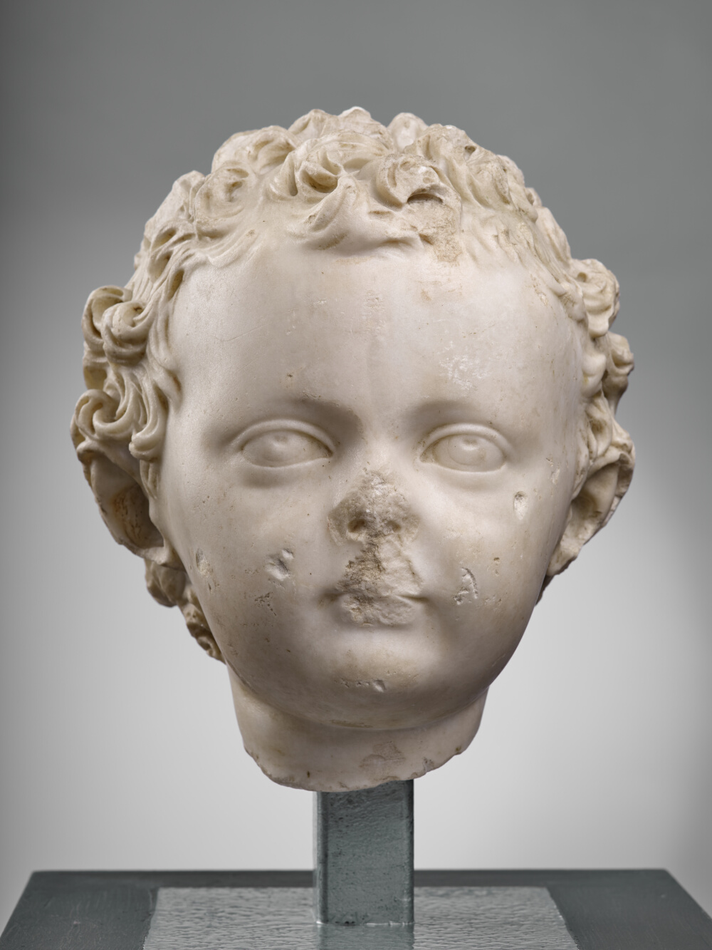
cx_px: 356
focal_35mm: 63
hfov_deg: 23.3
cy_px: 475
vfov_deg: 30.7
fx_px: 1727
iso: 100
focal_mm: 80
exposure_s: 1/125
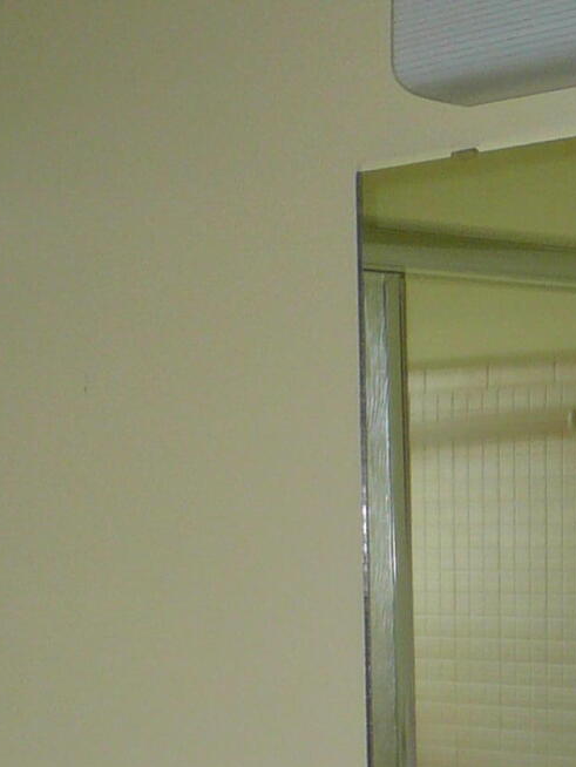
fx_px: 2372
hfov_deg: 13.5
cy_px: 1079
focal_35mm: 107
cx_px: 655
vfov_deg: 17.0
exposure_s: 1/30
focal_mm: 5.2
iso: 100
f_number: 2.8
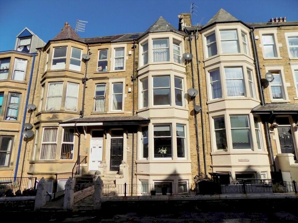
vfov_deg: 58.9
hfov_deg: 73.9
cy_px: 112
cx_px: 149
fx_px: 198
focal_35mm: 23
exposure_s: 1/200
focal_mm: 4
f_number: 9.9
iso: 80
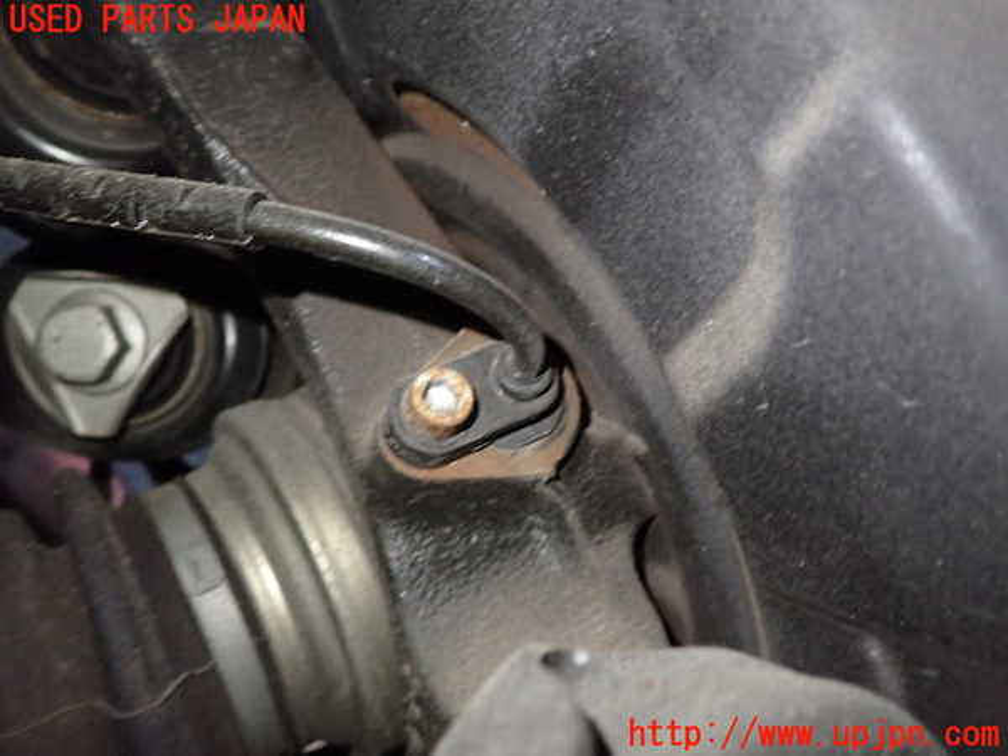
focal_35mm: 30
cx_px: 504
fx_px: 874
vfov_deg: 46.8
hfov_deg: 60.0
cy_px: 378
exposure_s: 1/30
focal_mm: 5.4
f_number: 2.3
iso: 640
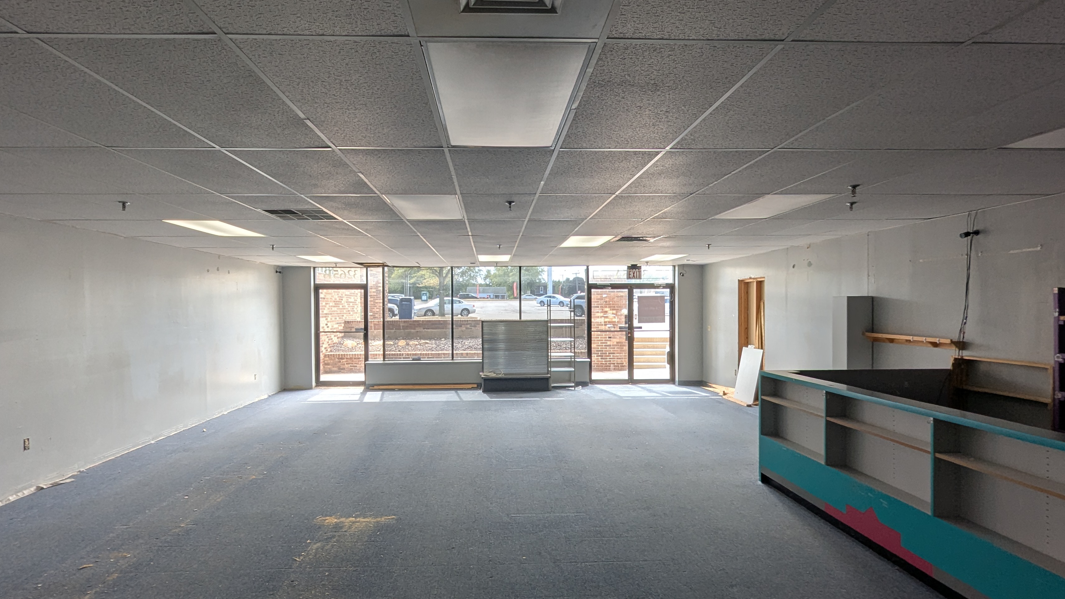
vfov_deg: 63.9
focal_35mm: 17
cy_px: 305
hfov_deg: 95.8
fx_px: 480
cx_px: 502
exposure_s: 1/100
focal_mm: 1.95
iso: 45
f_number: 2.2
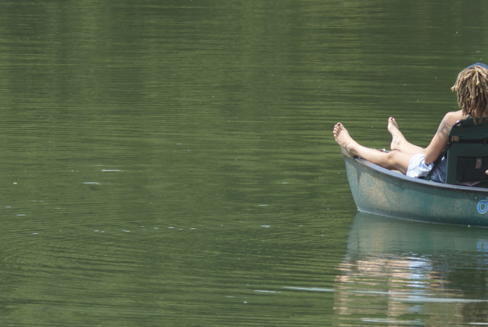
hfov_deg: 2.5
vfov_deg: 1.7
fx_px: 11150
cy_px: 157
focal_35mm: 821
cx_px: 451
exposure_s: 1/160
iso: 100
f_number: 5.6
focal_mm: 185
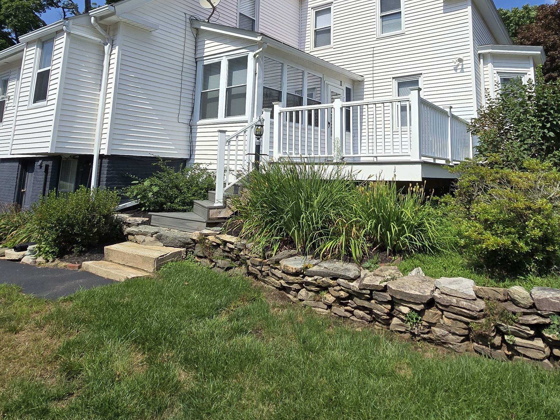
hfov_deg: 76.0
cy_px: 112
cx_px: 319
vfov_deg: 58.4
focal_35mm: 22
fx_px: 356
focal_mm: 2.2
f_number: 2.2
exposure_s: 1/2953
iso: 50
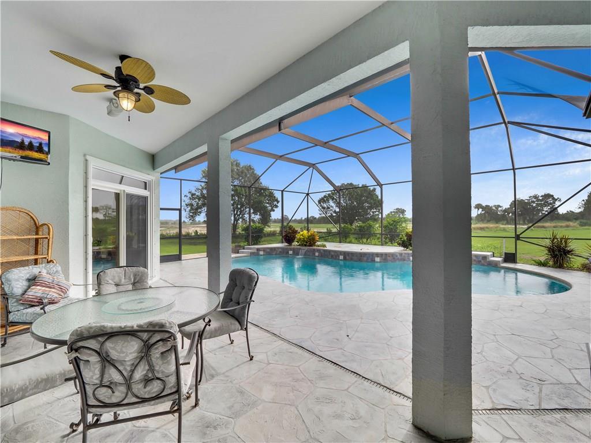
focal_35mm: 14
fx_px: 239
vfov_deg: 85.7
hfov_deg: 102.1
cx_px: 296
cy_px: 222
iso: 200
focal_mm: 7
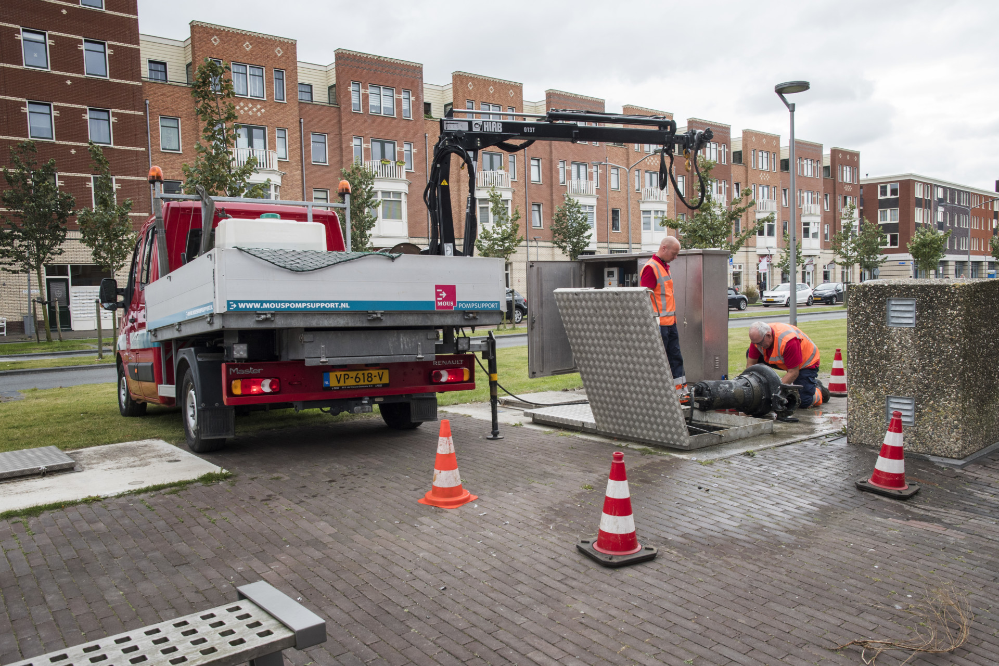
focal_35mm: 28
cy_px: 333
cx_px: 500
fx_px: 791
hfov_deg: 64.6
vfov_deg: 45.7
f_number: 8
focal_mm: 19
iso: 400
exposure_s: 1/250
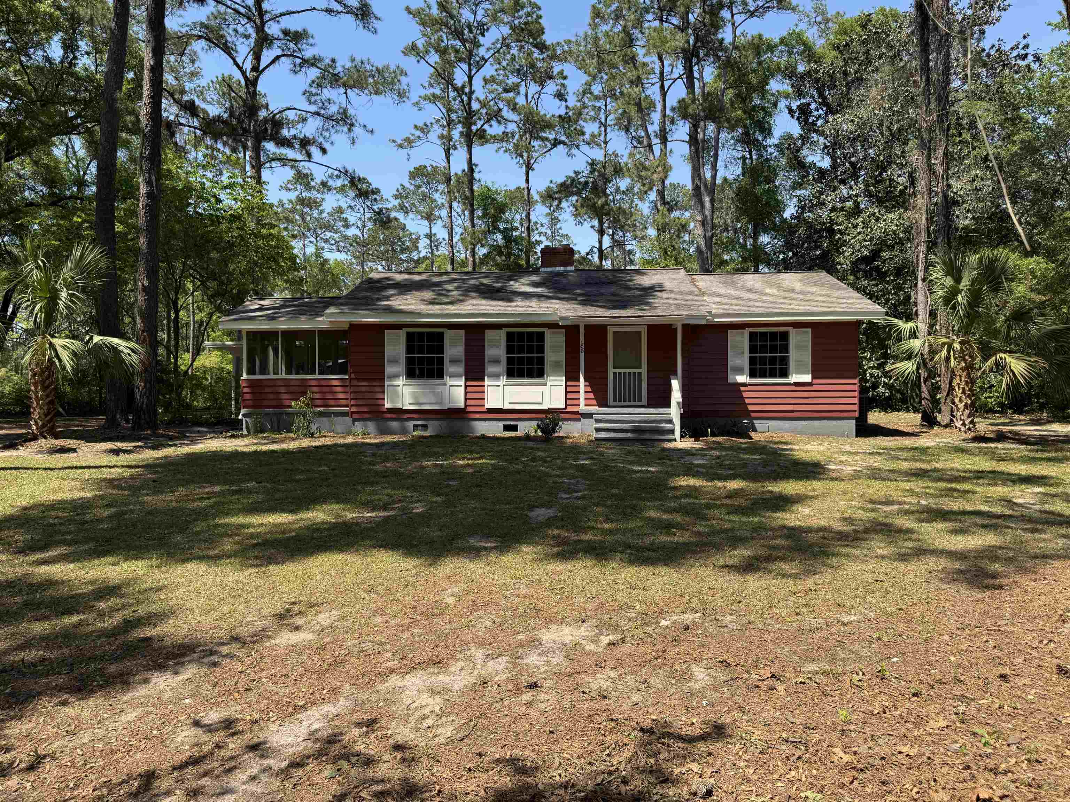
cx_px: 535
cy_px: 401
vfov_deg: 56.8
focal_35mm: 24
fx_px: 742
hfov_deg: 71.6
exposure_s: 1/2252
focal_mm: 6.76
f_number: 1.78
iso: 80
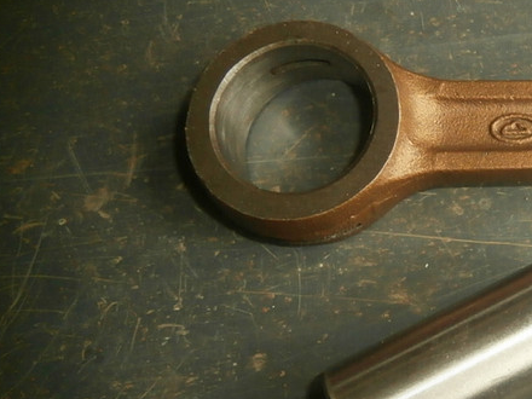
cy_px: 285
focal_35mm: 63
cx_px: 627
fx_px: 968
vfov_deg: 23.1
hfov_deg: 27.3
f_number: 2.8
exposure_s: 1/30
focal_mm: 4.7
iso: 200
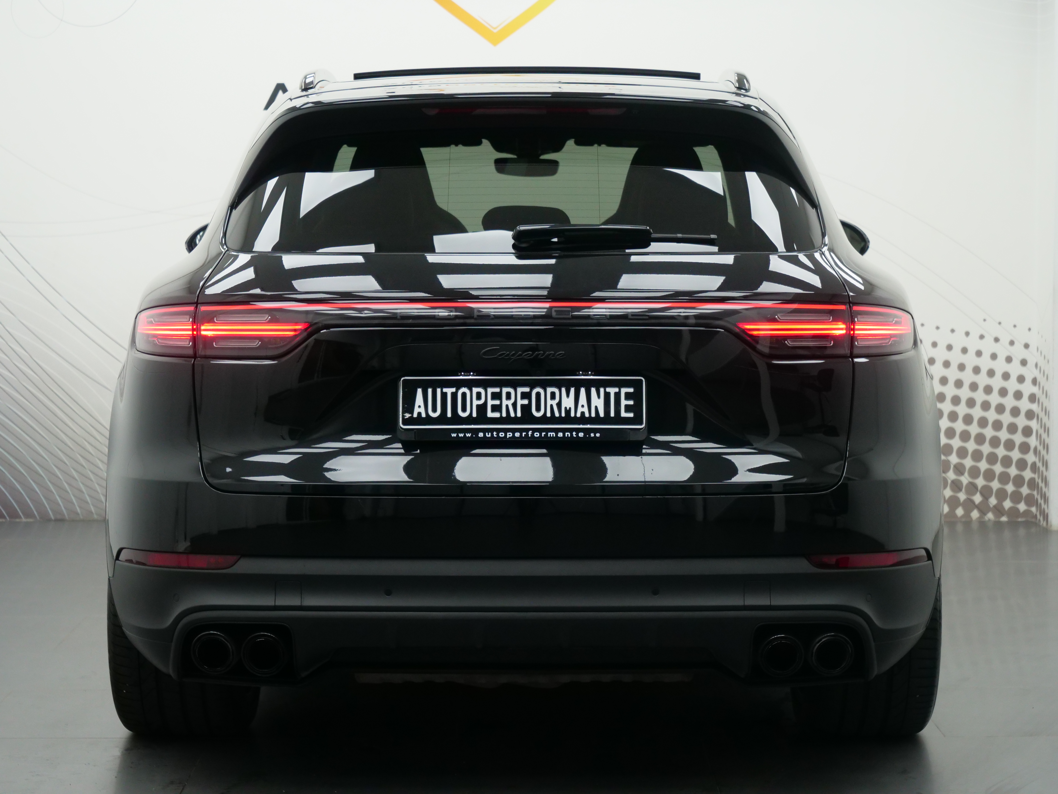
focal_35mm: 84
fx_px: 2567
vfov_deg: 17.6
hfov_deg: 23.3
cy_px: 397
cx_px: 529
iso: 1600
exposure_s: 1/500
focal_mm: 42
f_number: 4.5
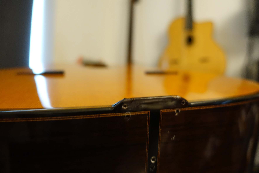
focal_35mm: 24
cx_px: 130
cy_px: 86
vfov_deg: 53.1
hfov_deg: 73.7
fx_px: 173
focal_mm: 8.8
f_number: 1.8
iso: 640
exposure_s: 1/30
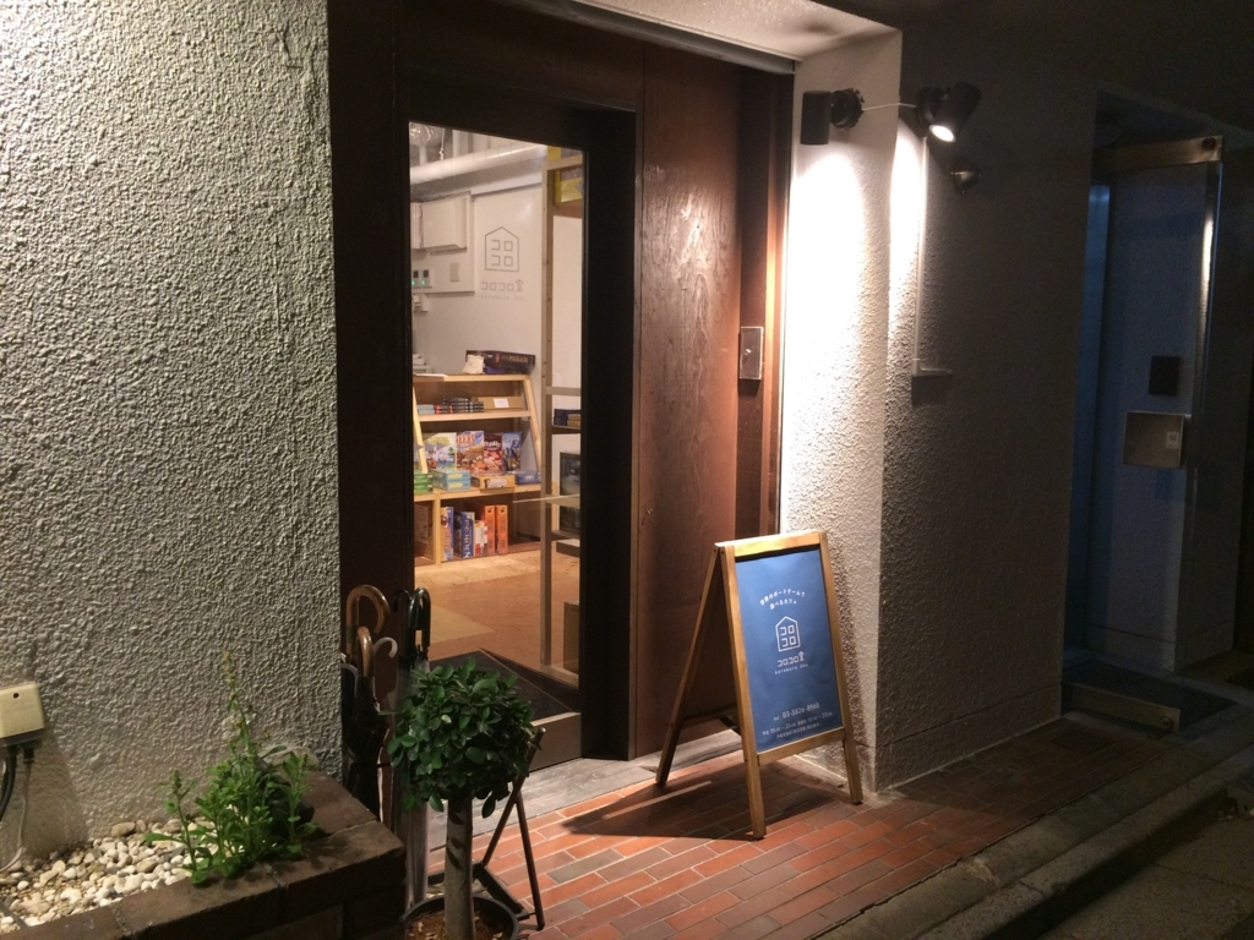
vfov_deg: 48.2
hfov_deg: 61.7
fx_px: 1051
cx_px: 627
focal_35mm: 29
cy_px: 470
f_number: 2.2
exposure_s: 1/30
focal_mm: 4.15
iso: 200
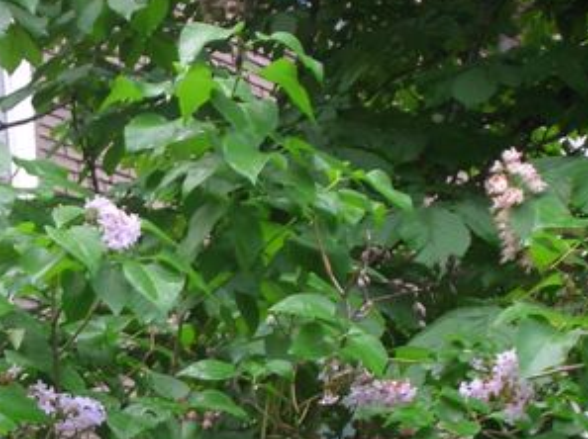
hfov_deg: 13.3
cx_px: 70
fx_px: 2511
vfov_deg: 9.9
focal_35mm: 148
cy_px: 479
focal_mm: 11
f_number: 3.8
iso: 54
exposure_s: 1/30
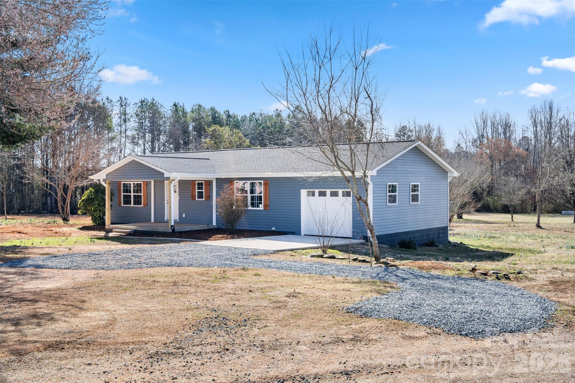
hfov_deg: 49.6
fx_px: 623
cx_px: 288
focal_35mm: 39
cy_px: 192
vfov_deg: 34.2
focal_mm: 26
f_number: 9
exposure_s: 1/60
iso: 250
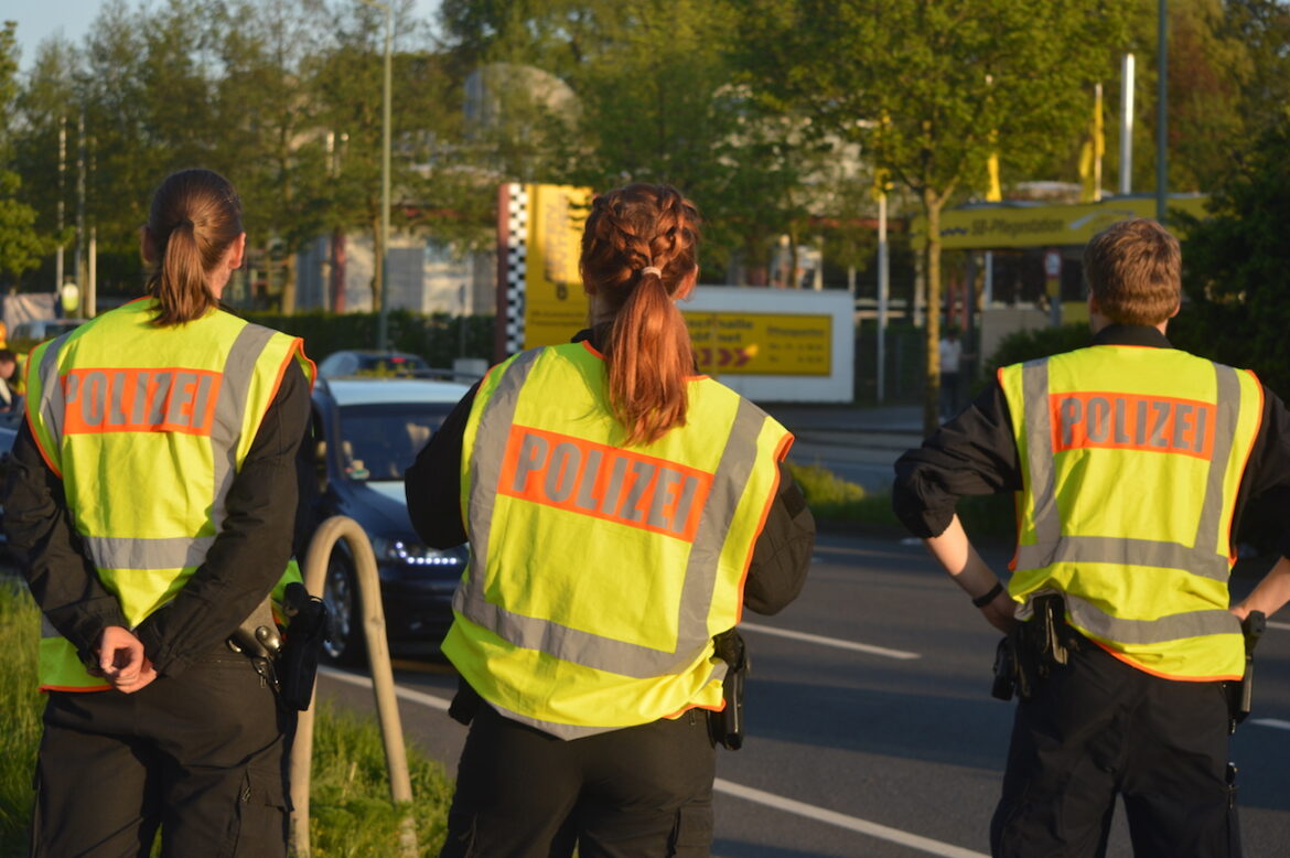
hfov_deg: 24.6
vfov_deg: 16.5
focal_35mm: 82
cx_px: 645
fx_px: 2954
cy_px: 429
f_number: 6.3
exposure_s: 1/160
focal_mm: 55
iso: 100
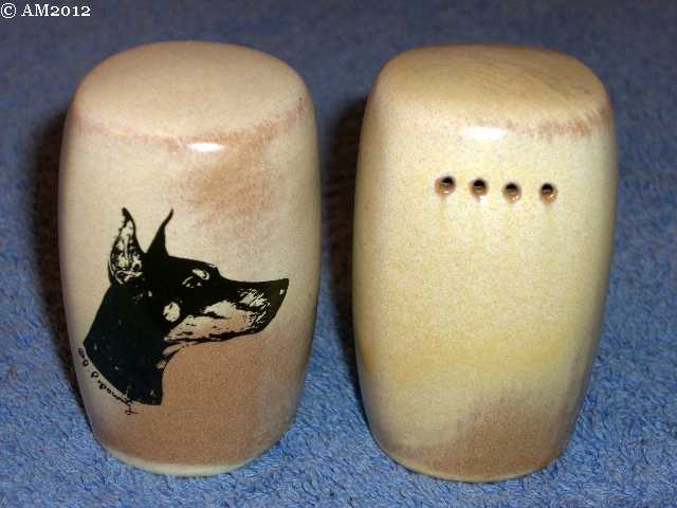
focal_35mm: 93
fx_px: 1819
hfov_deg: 21.1
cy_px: 254
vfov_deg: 15.9
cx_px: 338
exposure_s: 1/60
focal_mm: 19.4
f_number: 4.8
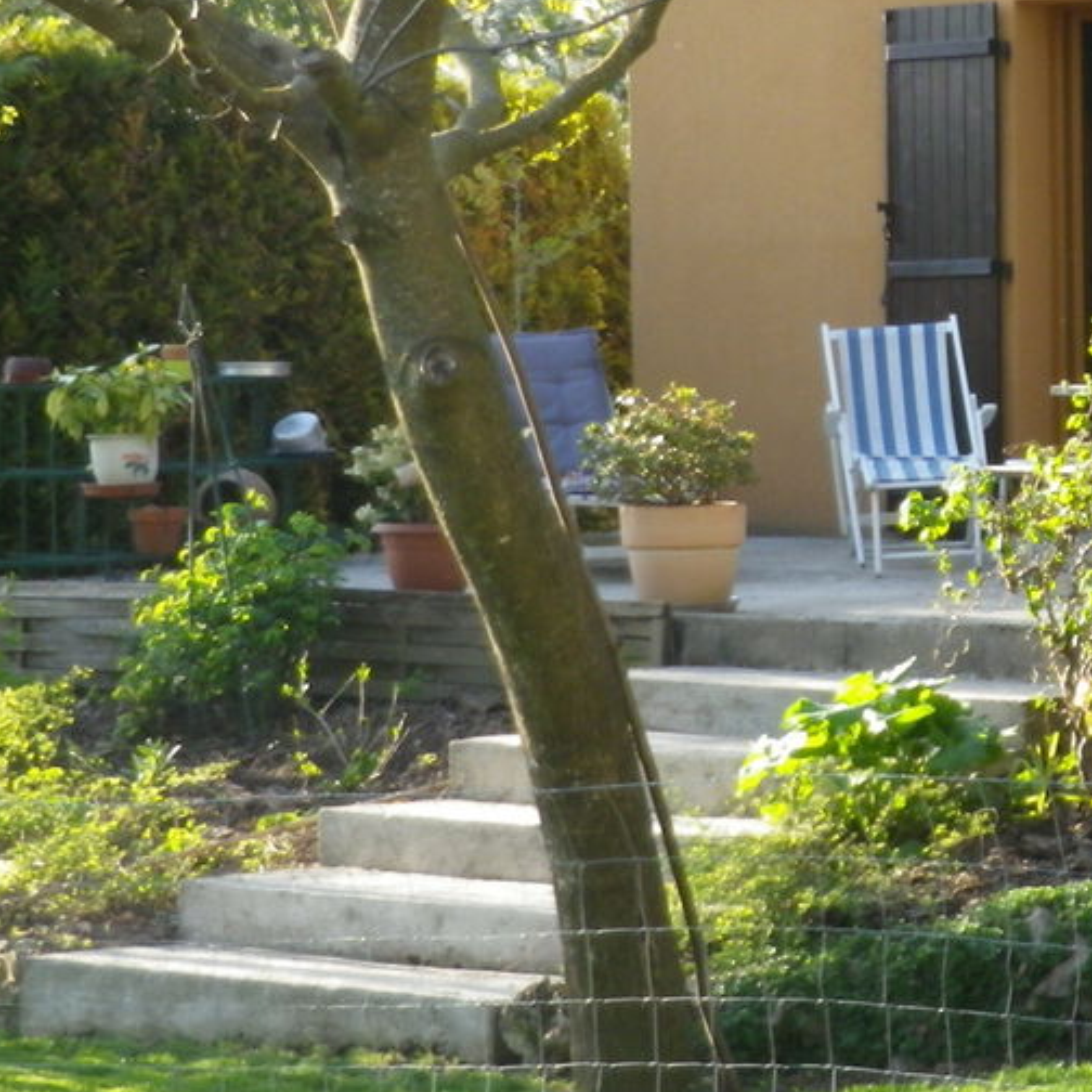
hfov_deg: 13.0
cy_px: 318
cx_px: 1506
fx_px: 4604
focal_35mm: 129
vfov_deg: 13.5
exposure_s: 1/60
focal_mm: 8.2
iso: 80
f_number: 4.2
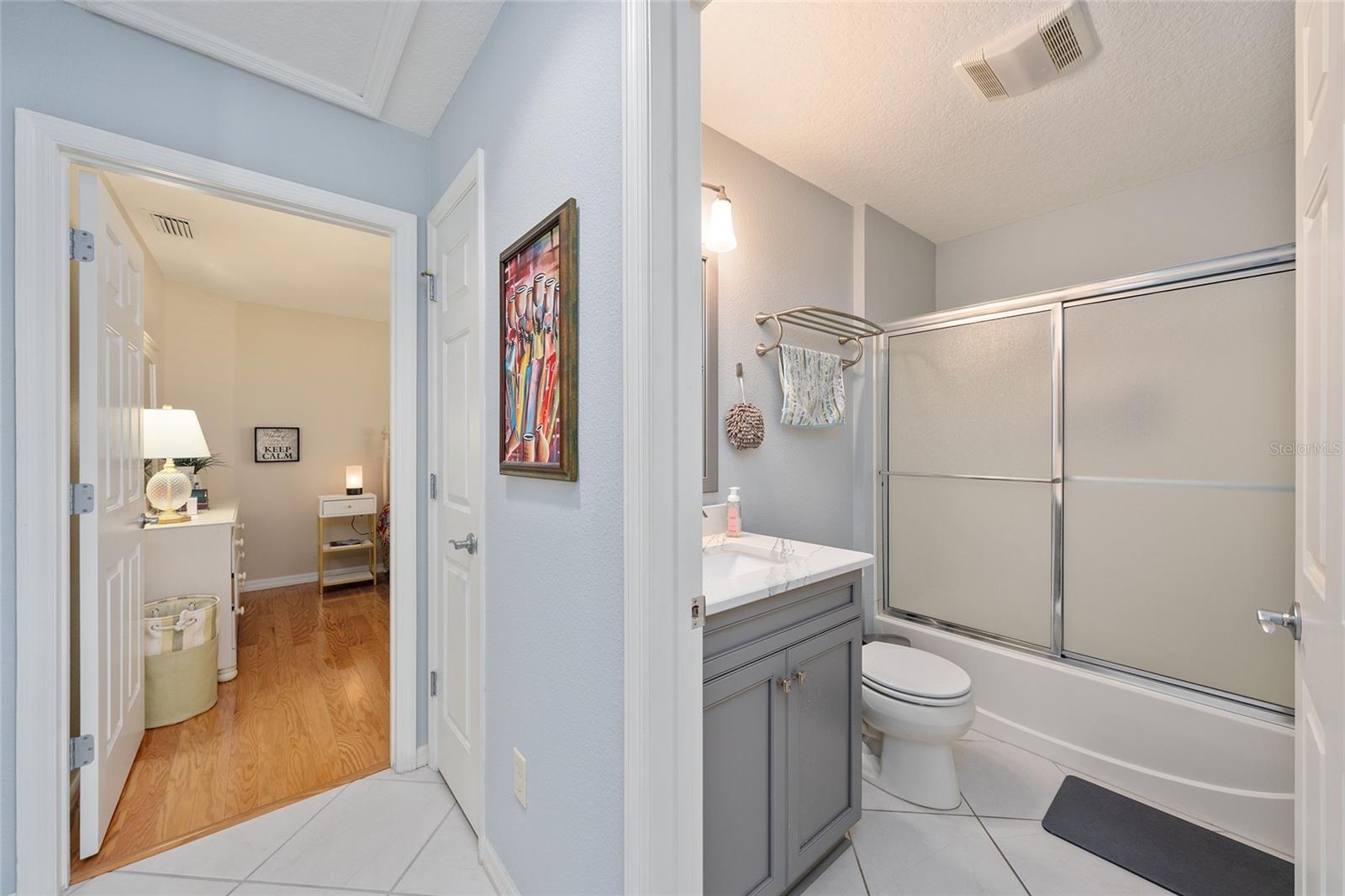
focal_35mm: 13
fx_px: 486
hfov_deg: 108.3
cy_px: 448
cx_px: 672
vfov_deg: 85.4
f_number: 7.1
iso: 200
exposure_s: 1/6
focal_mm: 13
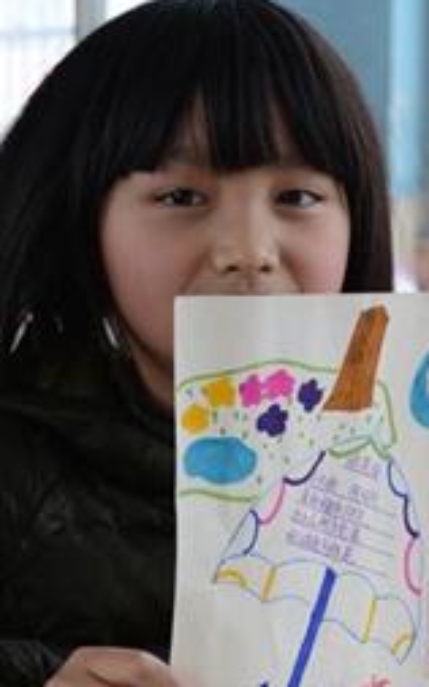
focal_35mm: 146
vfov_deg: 14.3
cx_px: 312
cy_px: 447
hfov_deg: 9.0
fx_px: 2733
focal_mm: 44
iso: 400
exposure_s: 1/100
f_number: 5.3
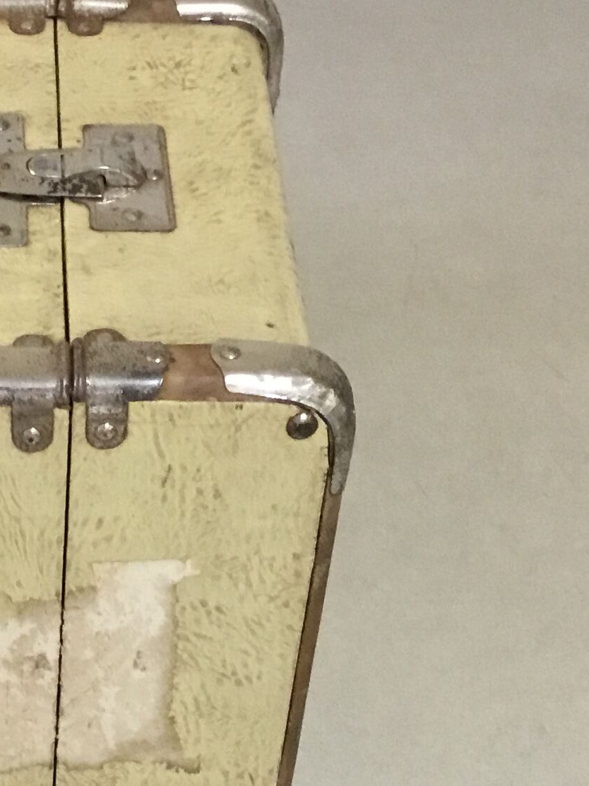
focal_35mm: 91
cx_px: 3
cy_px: 686
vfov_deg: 21.1
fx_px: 2065
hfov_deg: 15.9
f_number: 2.4
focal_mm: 3.3
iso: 160
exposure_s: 1/33
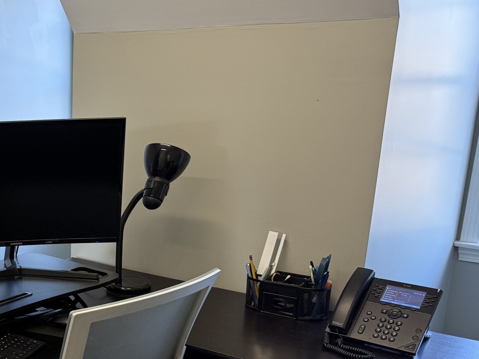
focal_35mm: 49
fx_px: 678
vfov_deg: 29.2
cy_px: 269
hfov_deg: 35.1
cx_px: -5
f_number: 1.78
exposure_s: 1/120
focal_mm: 6.76
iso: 160
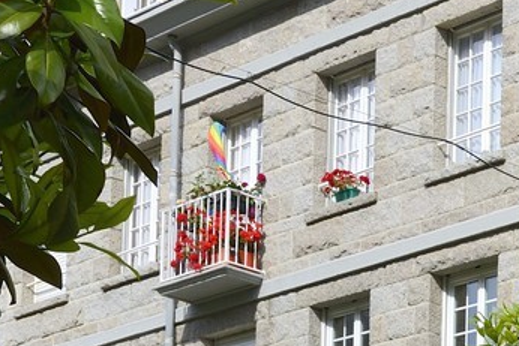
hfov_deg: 13.4
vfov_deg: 9.3
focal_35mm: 134
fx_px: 1933
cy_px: 780
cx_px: 992
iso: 200
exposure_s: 1/200
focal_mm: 29
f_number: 10
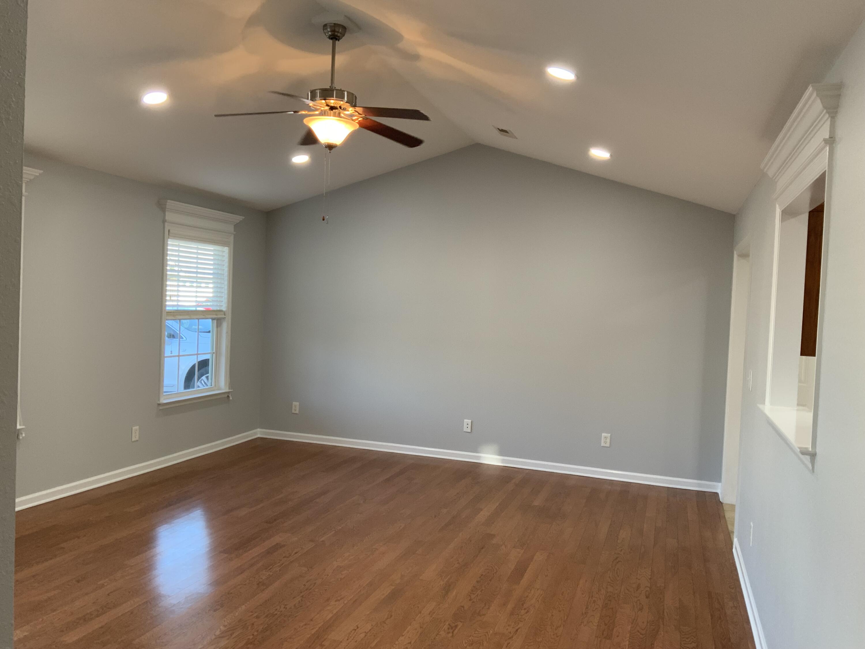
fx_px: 725
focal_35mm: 29
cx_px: 432
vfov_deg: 48.2
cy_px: 324
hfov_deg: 61.7
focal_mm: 3
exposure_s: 1/60
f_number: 1.8
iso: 64
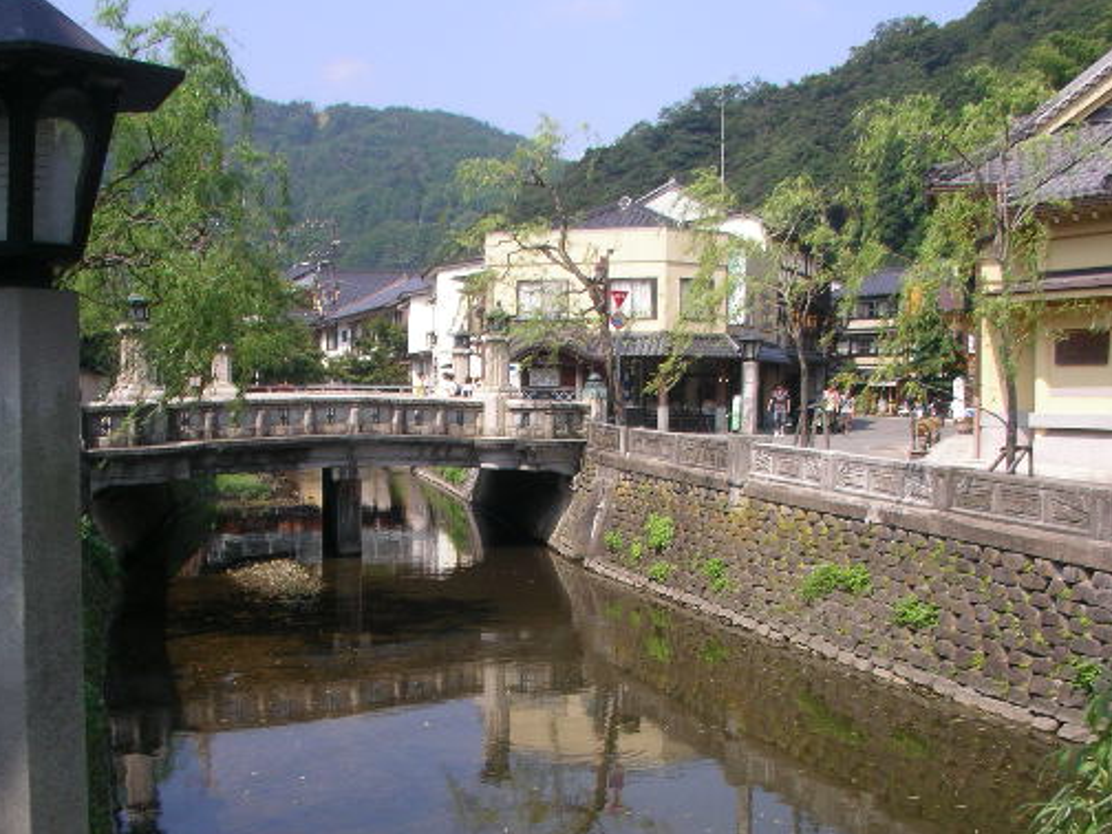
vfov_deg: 30.8
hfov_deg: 40.4
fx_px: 1510
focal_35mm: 47
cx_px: 552
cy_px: 470
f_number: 2.8
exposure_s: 1/160
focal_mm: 5.7
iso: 50
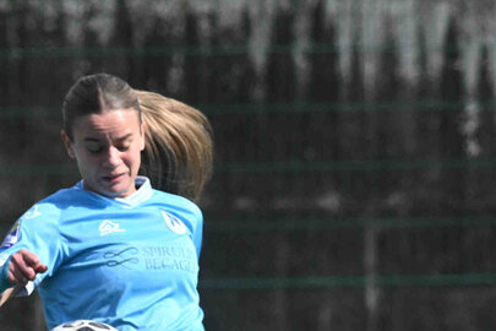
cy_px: 364
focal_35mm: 758
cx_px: -20
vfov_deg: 1.8
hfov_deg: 2.7
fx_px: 10443
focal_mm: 300
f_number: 9
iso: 400
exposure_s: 1/1250
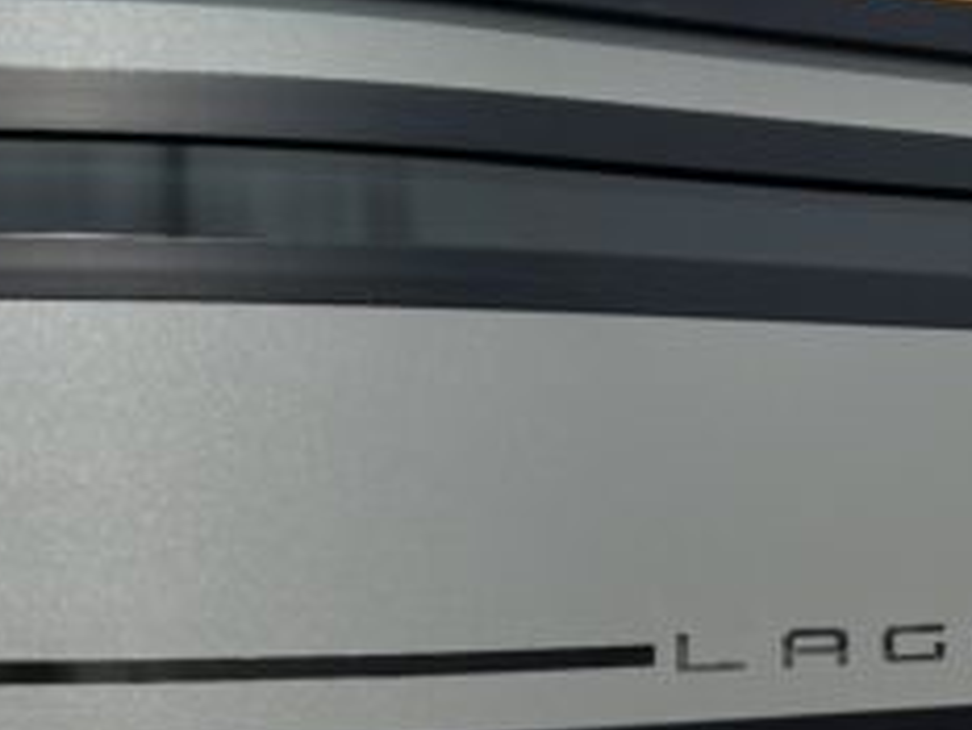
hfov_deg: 16.4
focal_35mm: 119
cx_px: 757
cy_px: 784
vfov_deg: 12.3
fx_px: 3343
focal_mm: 5.96
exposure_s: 1/2857
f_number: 1.6
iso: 50
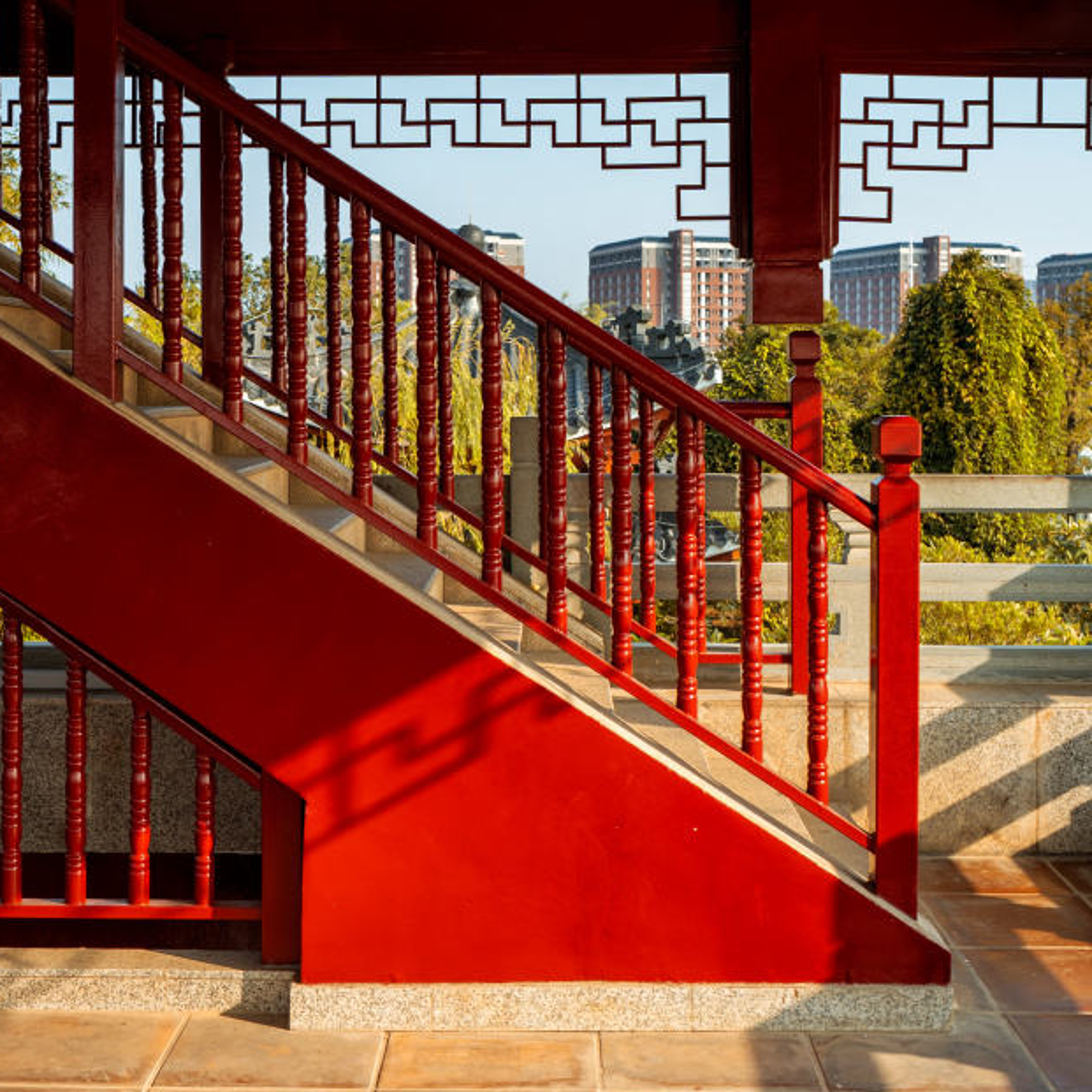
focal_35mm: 46
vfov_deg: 36.7
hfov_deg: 36.4
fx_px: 1642
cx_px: 360
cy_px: 462
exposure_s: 1/250
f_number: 4.5
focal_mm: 28
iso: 100
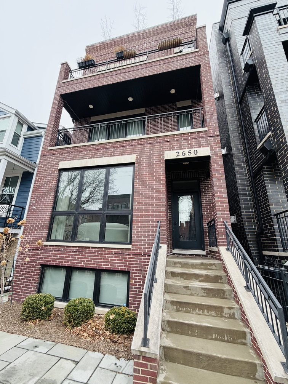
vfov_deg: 98.2
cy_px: 197
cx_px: 136
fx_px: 166
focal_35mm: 15
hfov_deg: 81.7
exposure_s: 1/121
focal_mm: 2.22
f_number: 2.2
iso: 125
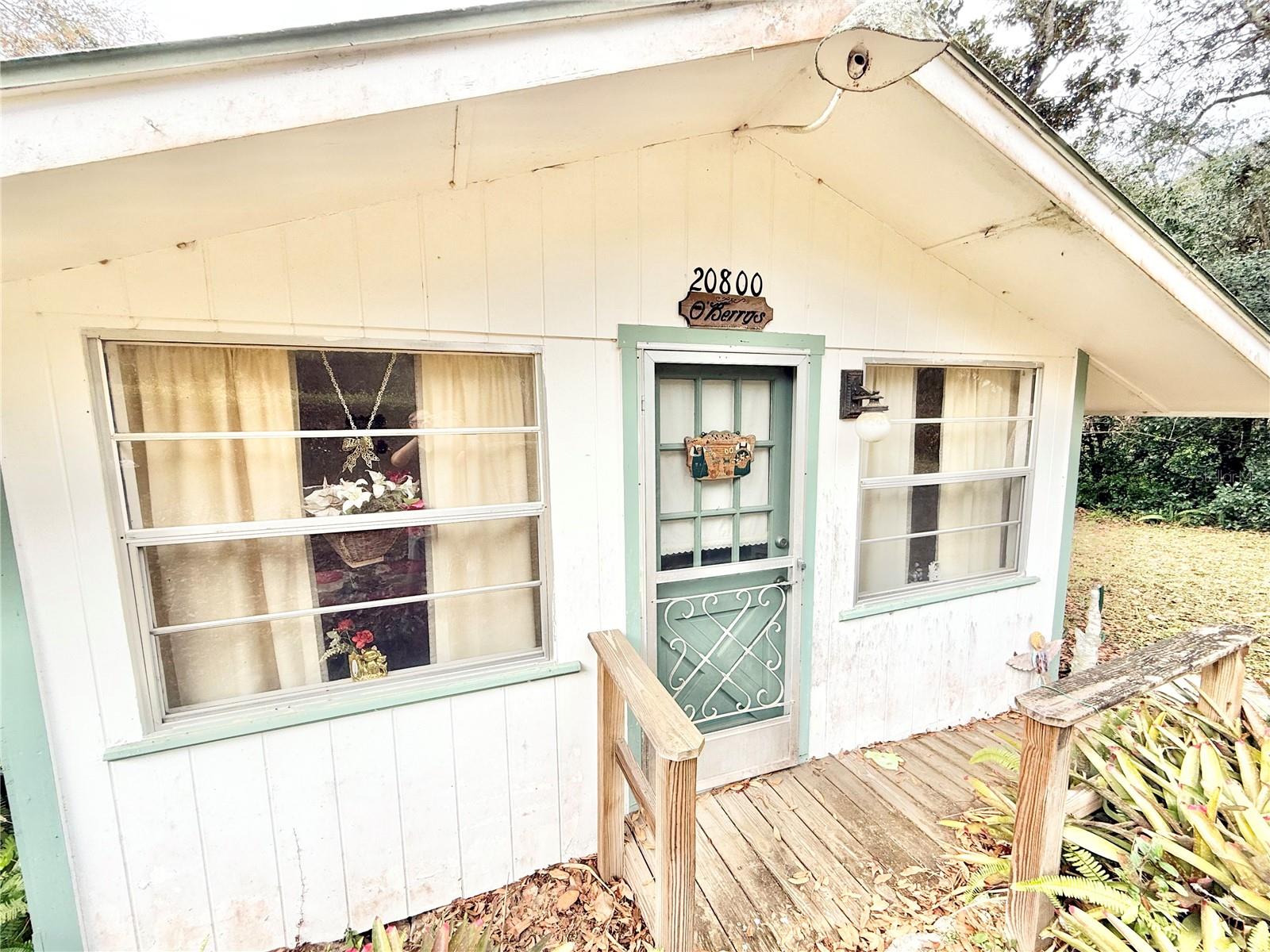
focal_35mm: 14
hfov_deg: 102.1
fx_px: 514
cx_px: 635
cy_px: 476
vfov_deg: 85.7
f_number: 2.2
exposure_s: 1/261
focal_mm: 2.22
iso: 50
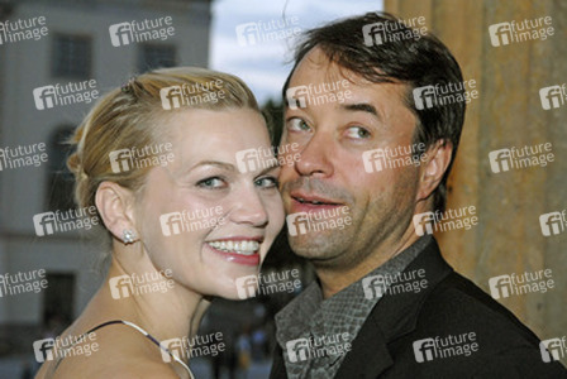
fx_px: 1230
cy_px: 190
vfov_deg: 17.5
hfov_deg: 26.0
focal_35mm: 78
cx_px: 284
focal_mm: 52
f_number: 5
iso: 400
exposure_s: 1/40
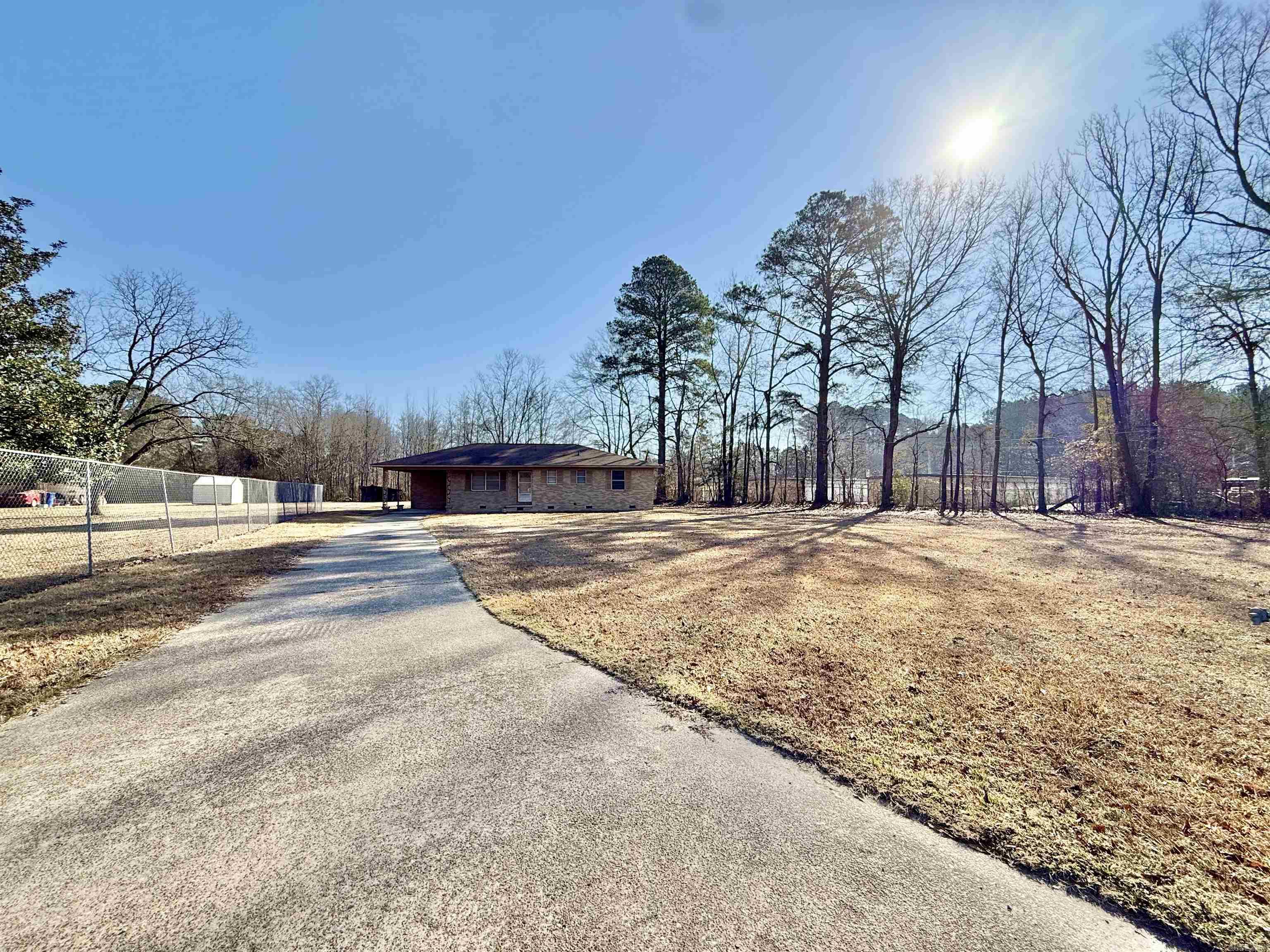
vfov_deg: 85.7
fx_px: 514
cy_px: 476
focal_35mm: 14
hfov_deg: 102.1
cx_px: 635
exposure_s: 1/2092
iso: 50
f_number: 2.2
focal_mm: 2.22
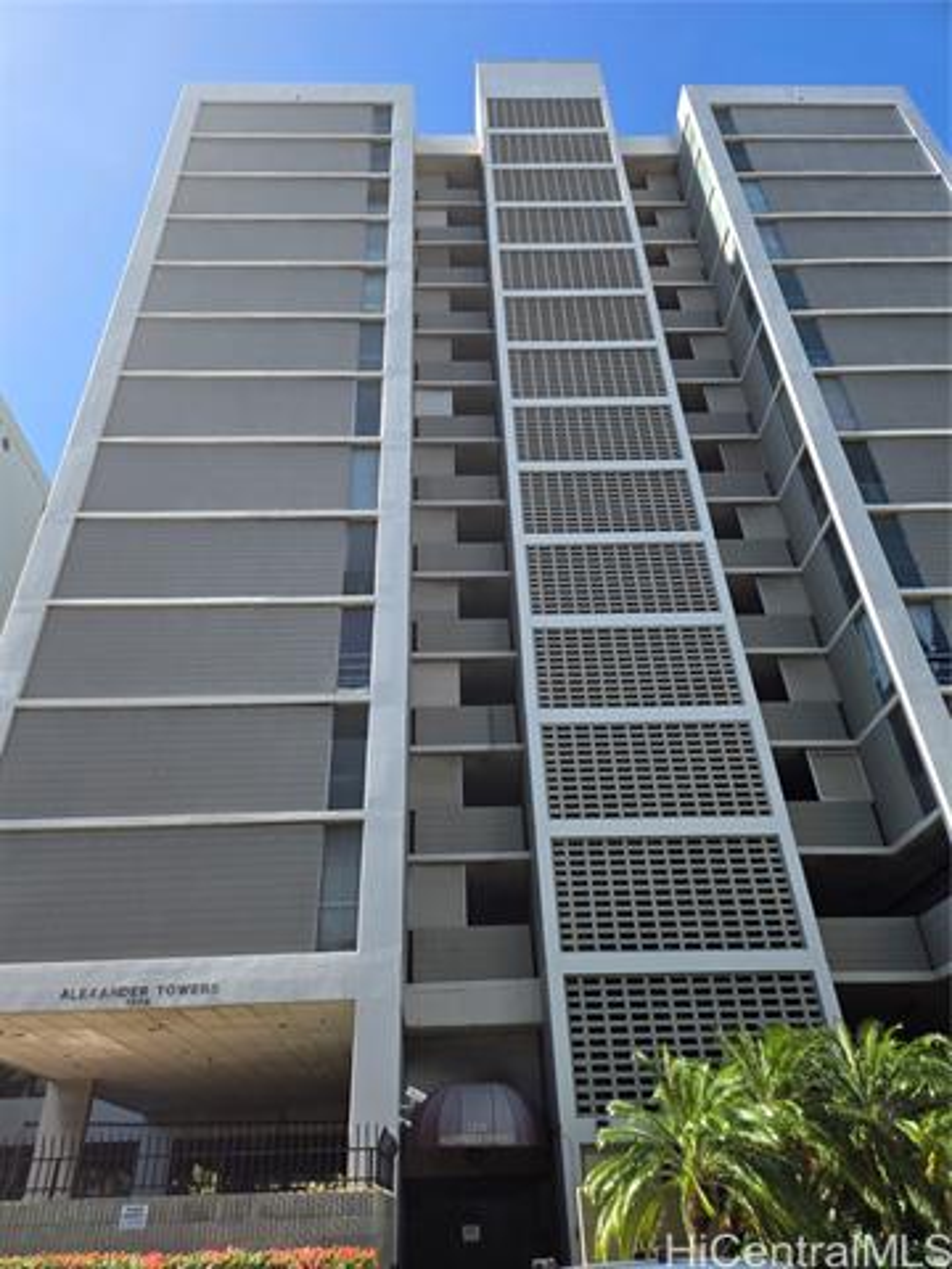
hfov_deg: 58.9
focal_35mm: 23
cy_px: 634
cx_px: 476
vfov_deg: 73.9
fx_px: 843
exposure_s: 1/836
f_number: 1.8
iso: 25
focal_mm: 5.4
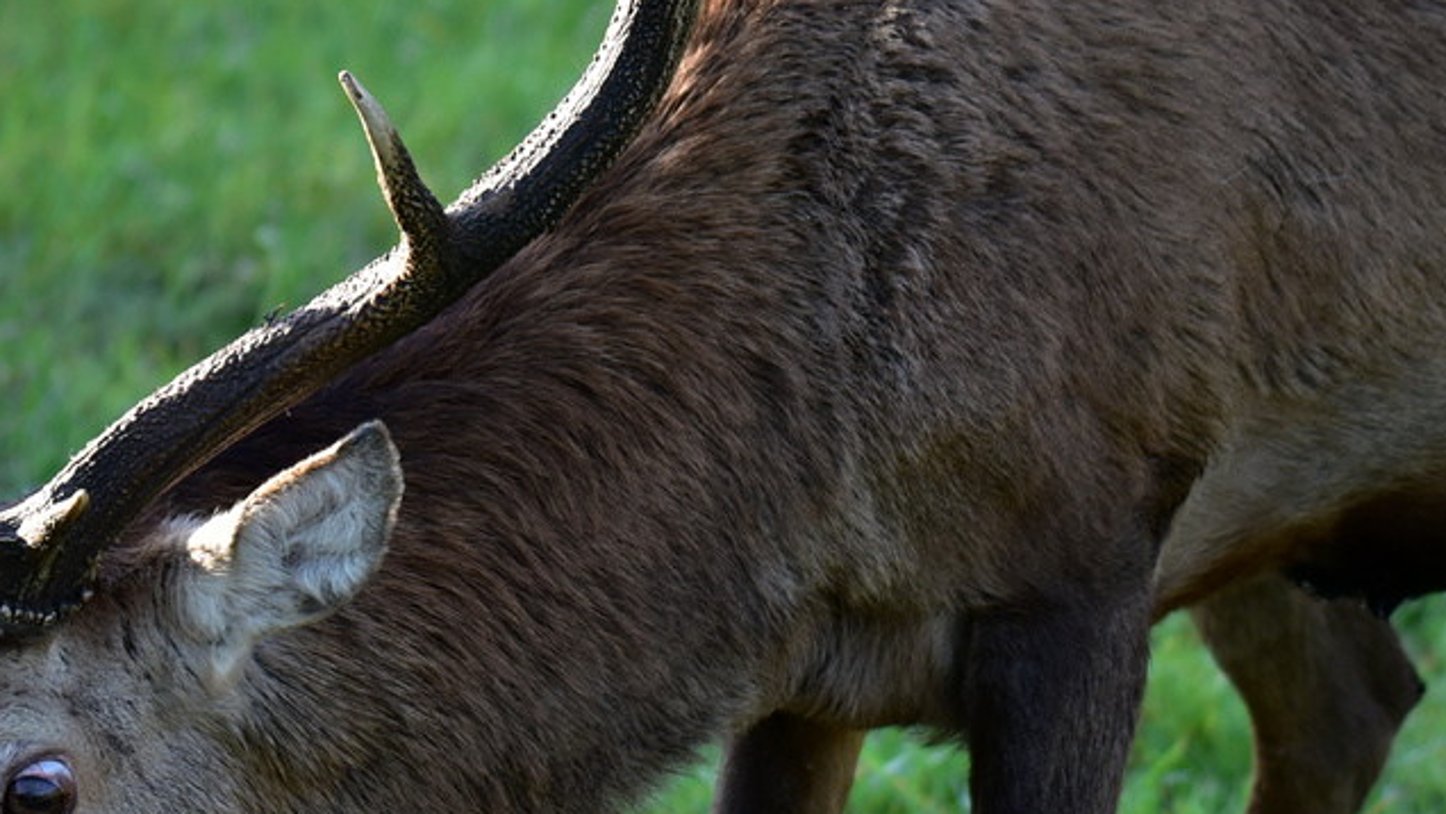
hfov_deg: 5.4
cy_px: 487
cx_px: 646
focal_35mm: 400
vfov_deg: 3.0
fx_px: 15339
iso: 500
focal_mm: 150
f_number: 5
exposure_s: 1/500
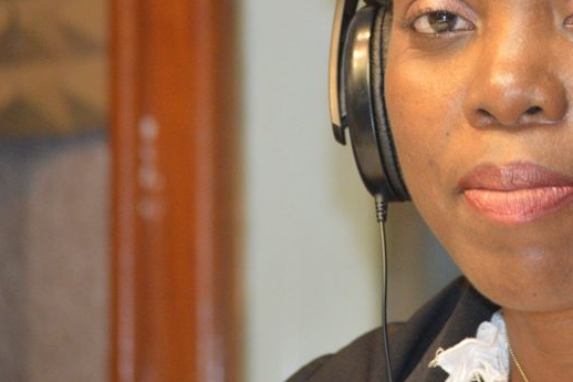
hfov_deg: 8.1
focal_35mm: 252
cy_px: 63
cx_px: 527
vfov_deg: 5.4
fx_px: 4009
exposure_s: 1/60
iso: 2200
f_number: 4.2
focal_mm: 85
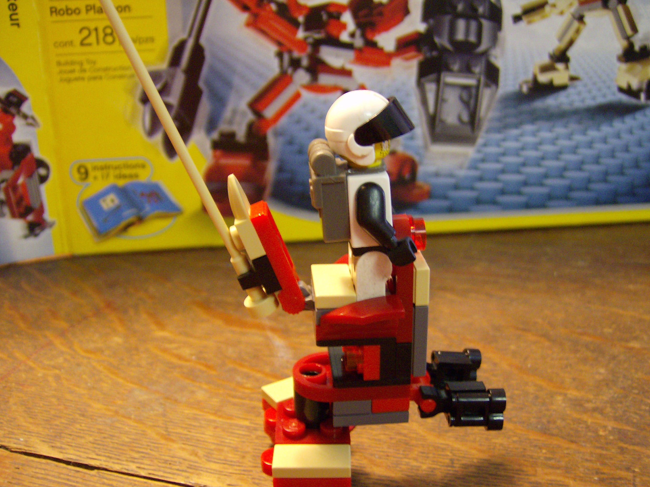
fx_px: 695
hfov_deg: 50.1
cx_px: 326
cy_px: 242
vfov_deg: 38.7
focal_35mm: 37
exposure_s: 1/13.8
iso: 200
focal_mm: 6
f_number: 2.8
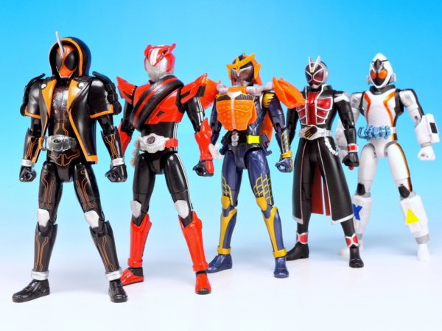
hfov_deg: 38.2
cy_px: 166
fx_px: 638
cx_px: 221
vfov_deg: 29.1
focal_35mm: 50
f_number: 8
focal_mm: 10.7
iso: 400
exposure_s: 1/3
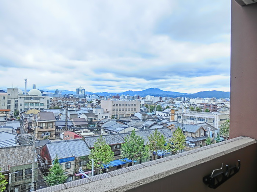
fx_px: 178
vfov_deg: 56.8
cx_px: 128
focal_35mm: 24
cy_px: 96
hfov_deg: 71.6
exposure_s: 1/400
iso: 80
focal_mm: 4.24
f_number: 3
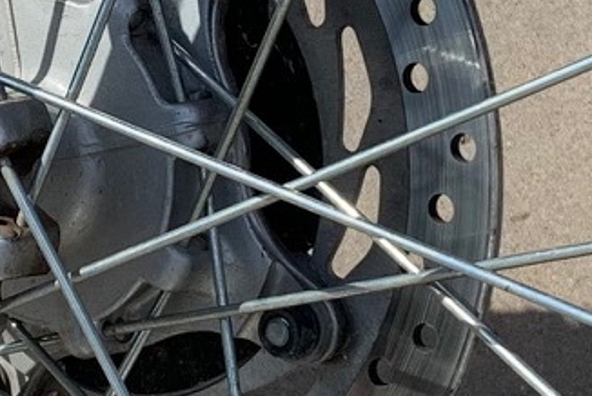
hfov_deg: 12.3
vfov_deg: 8.2
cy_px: 162
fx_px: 2749
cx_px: 194
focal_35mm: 167
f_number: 1.8
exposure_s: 1/2033
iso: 25
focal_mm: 4.25
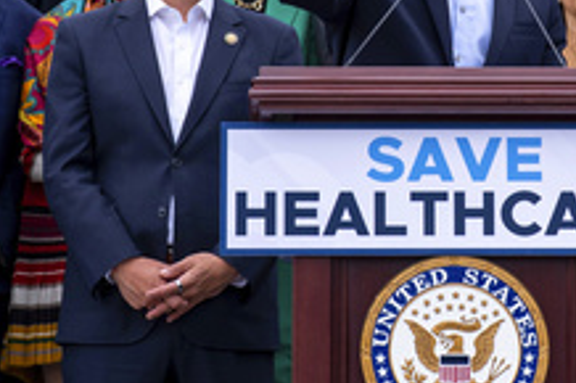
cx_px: 439
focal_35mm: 176
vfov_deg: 7.8
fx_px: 2814
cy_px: 33
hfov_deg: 11.7
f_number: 5
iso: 400
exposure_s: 1/500
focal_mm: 50
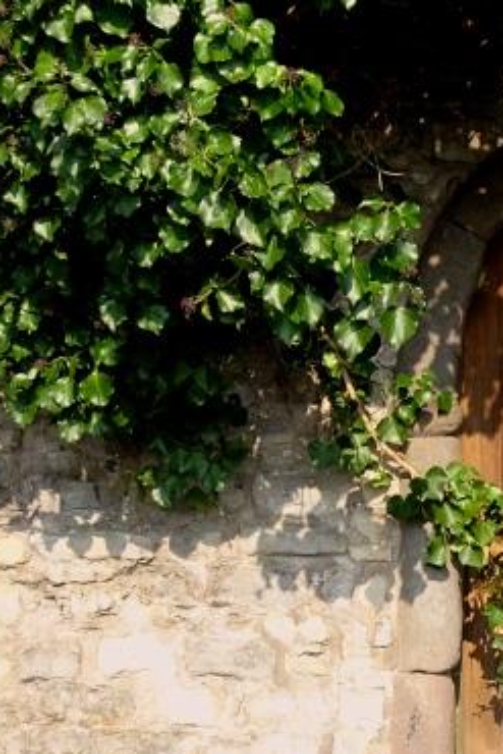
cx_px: 560
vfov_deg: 29.2
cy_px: 391
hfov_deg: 18.9
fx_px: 1445
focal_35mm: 69
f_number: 4
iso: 80
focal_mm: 4.1
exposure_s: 1/320
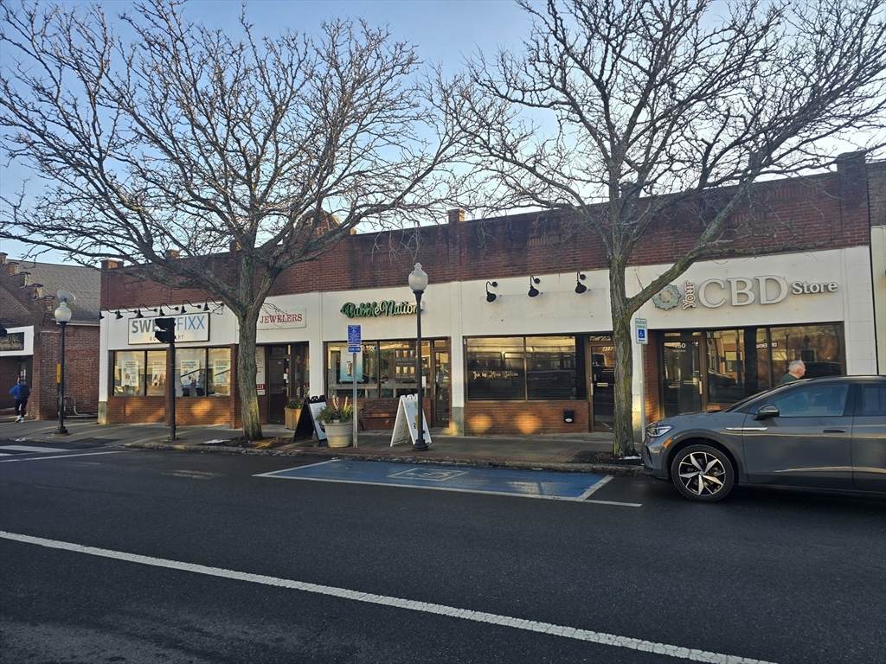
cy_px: 332
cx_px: 443
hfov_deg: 73.9
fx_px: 589
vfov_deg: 58.9
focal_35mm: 23
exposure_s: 1/201
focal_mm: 6.3
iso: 12
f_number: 1.7
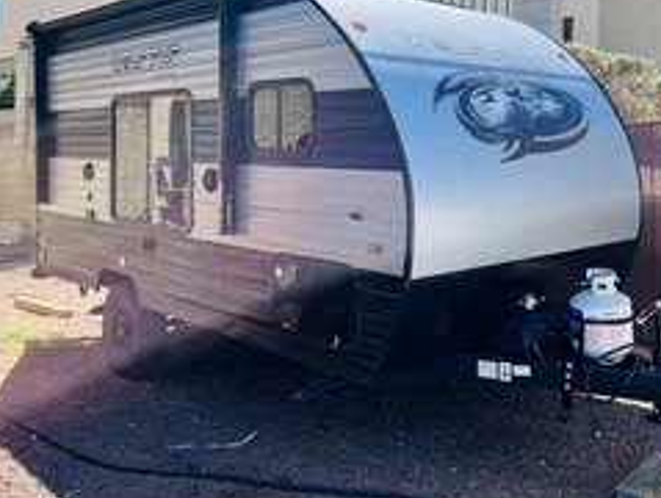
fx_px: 727
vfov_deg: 37.2
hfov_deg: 48.2
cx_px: 431
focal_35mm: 38
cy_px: 145
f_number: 1.6
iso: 50
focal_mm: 5.1
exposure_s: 1/1802
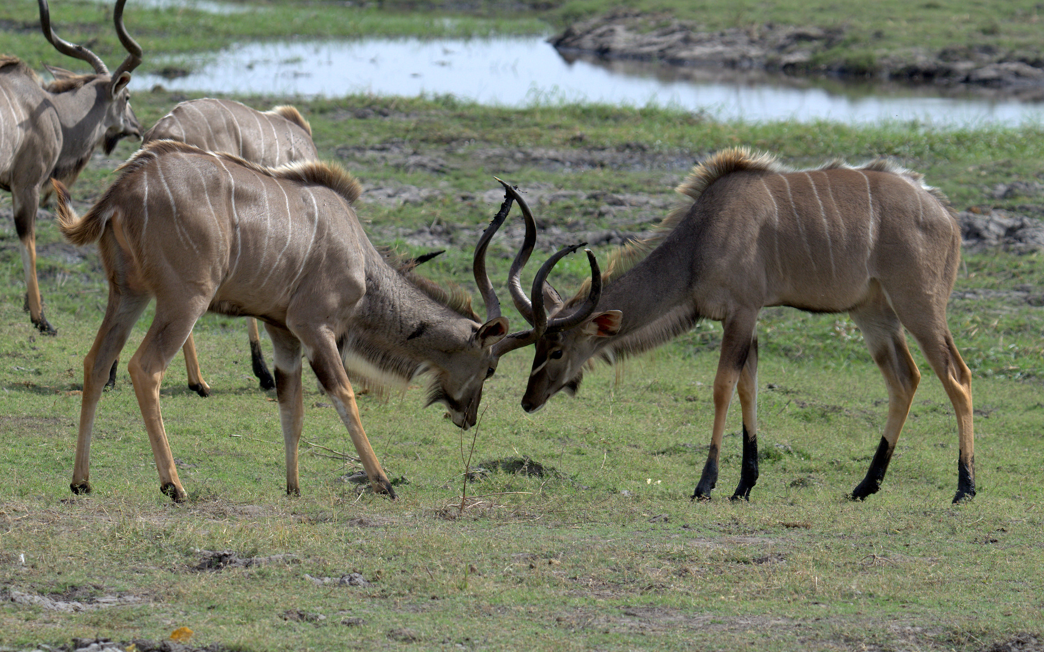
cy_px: 310
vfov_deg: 3.4
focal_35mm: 382
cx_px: 522
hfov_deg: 5.5
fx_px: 10869
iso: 200
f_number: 7.1
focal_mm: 250
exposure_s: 1/800
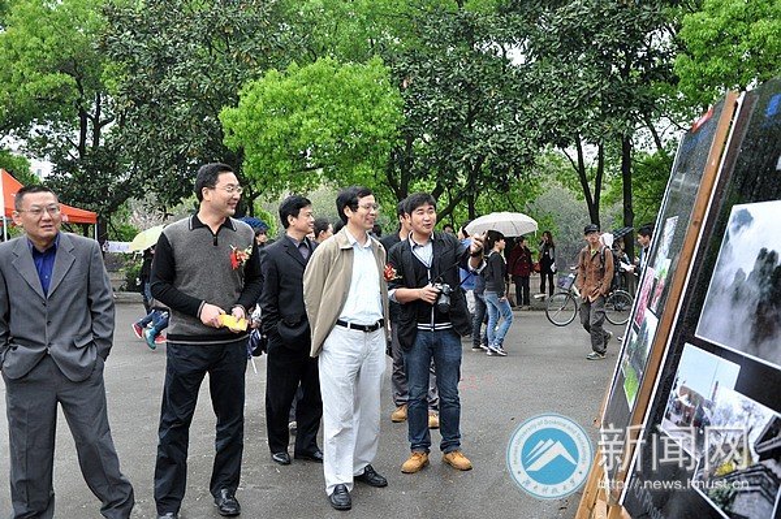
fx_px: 780
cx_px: 390
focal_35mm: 36
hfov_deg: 53.2
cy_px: 260
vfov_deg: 36.8
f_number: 3.8
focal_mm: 24
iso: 1600
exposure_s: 1/400
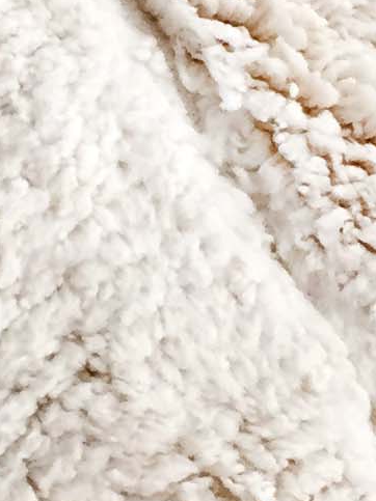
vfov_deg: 10.1
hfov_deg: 7.5
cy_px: 359
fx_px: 2840
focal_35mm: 196
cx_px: -163
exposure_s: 1/33
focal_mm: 4.15
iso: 50
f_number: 2.2
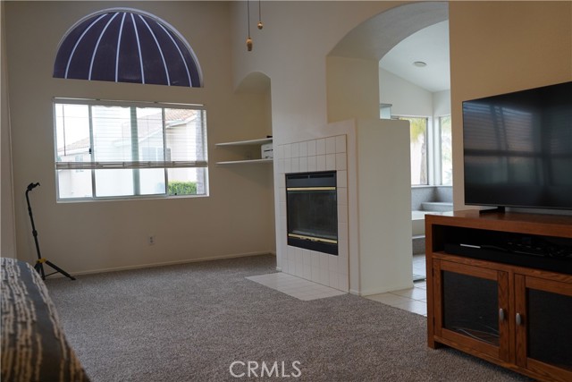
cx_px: 286
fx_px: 461
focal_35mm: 29
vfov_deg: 45.0
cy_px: 191
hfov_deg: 63.6
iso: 800
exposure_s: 1/160
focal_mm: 29
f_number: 4
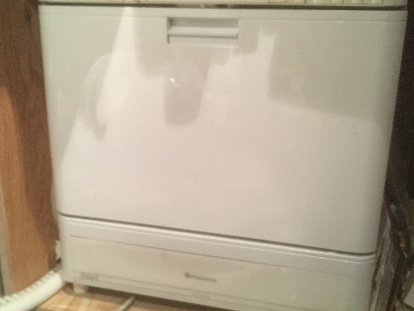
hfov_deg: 50.1
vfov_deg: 38.6
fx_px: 443
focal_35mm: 37
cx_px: 205
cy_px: 143
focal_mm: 4.15
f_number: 2.2
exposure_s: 1/17
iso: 250
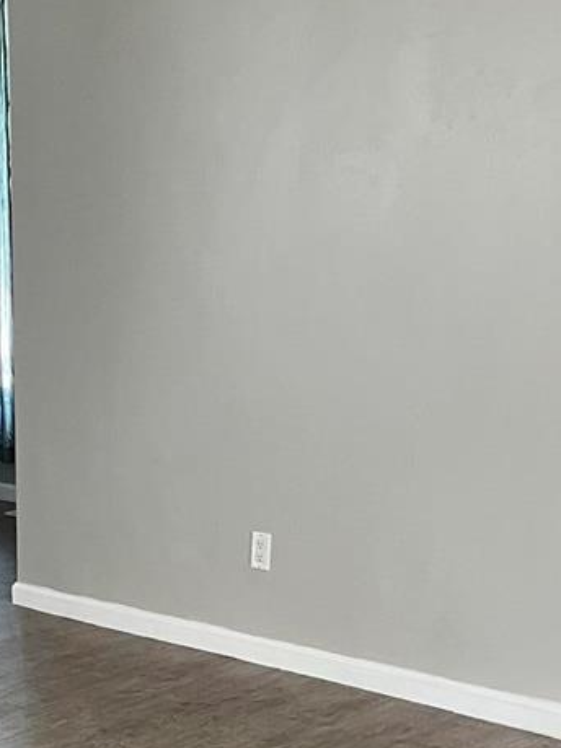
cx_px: -113
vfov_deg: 26.5
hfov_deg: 20.2
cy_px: 807
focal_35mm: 68
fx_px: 1470
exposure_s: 1/60
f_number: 1.6
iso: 200
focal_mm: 5.1
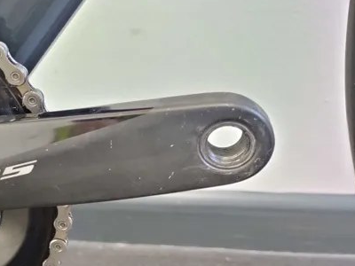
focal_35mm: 54
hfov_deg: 32.8
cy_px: 144
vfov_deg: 27.0
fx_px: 554
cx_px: 5
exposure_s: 1/20
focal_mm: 4.75
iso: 1250
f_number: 1.65
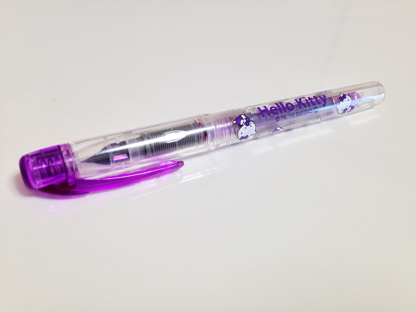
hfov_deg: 55.4
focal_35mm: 33
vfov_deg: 42.9
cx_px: 208
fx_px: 397
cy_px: 156
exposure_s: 1/40
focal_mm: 4.12
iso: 50
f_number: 2.4
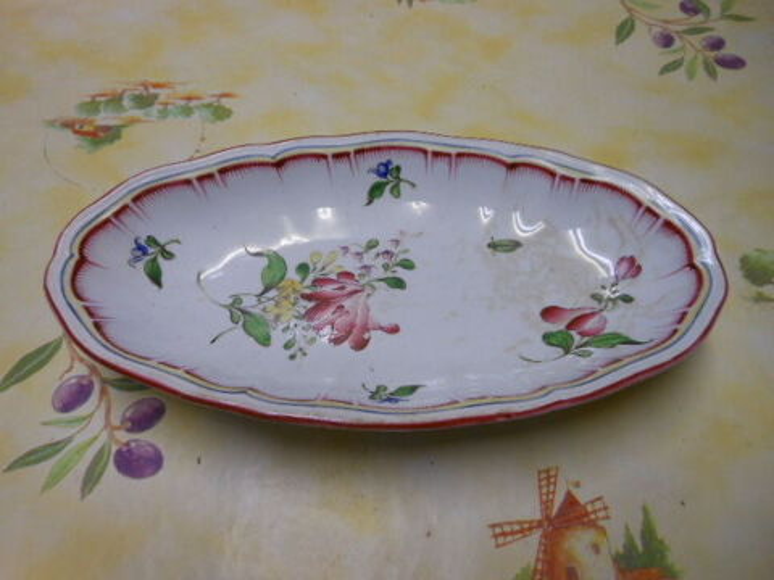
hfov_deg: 69.4
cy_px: 290
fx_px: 559
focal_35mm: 25
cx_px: 387
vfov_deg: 54.9
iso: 125
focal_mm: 4.5
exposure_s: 1/30
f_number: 3.2
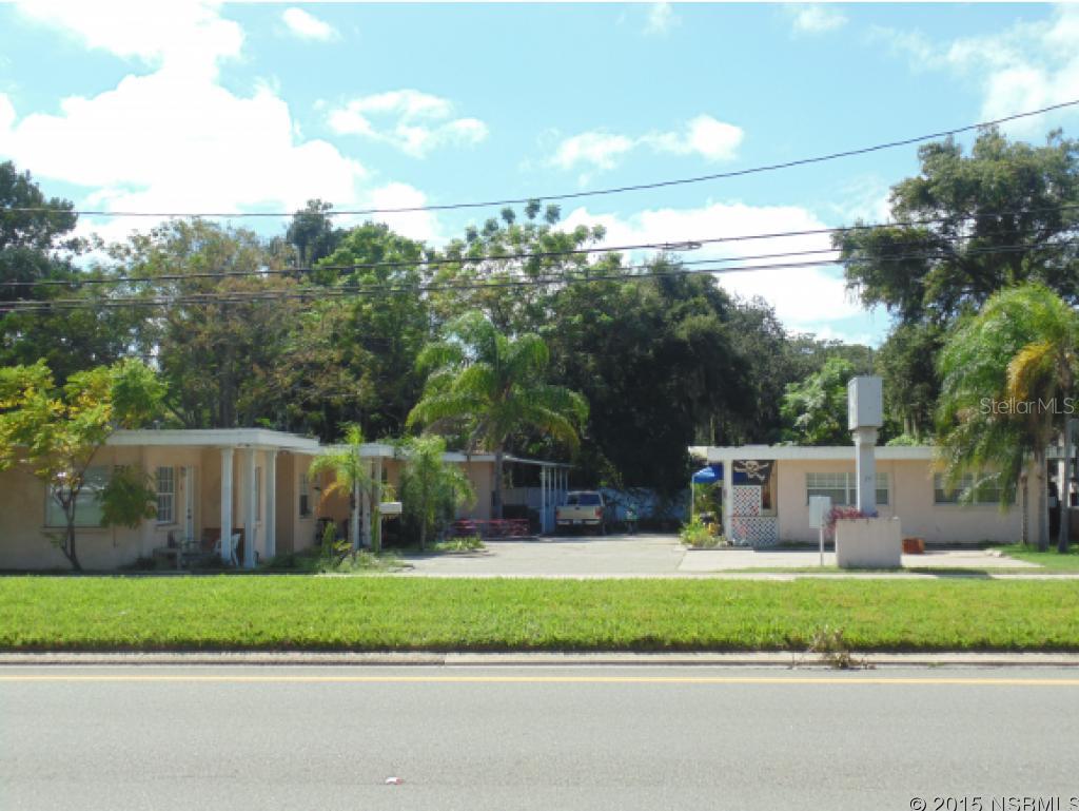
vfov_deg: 27.5
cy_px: 406
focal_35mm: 53
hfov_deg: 36.2
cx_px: 540
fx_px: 1653
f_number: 3.9
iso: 80
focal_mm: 9.5
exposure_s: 1/640
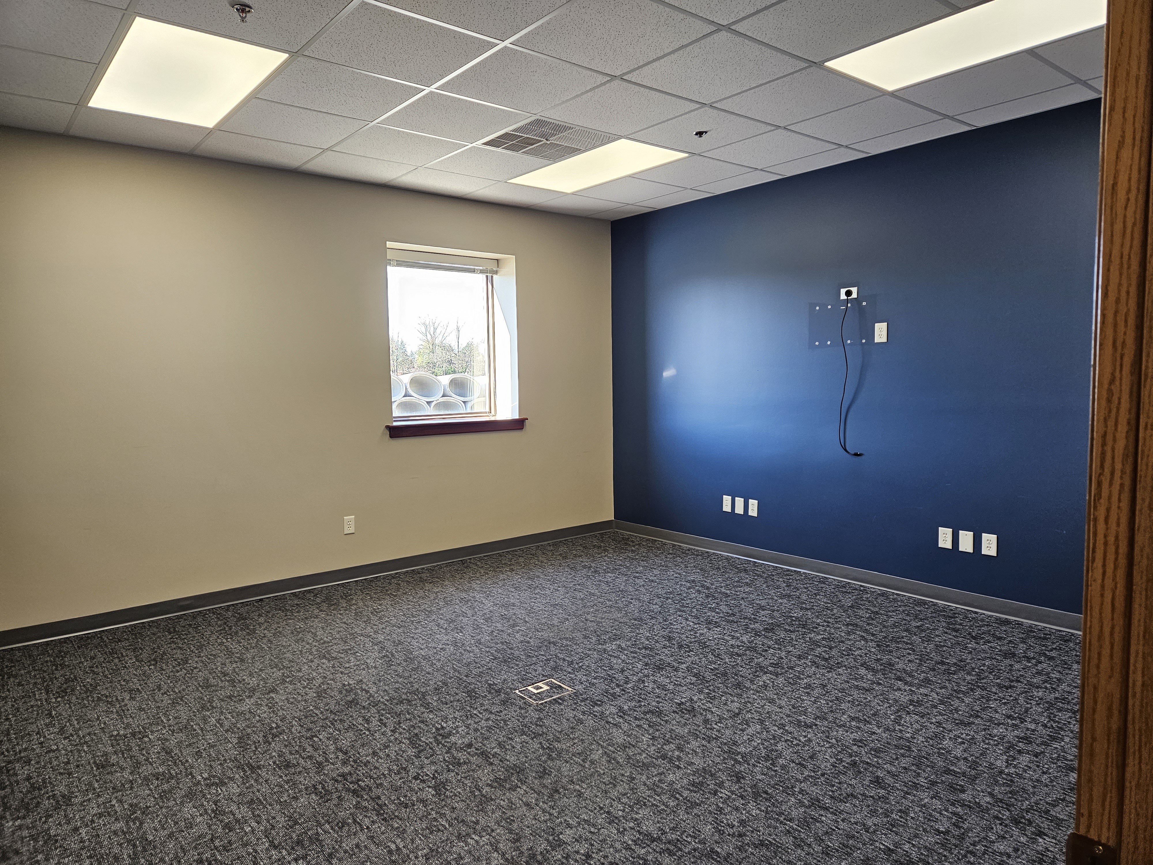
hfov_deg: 73.9
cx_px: 576
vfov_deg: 58.9
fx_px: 766
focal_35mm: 23
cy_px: 432
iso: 160
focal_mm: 5.4
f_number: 1.8
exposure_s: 1/120
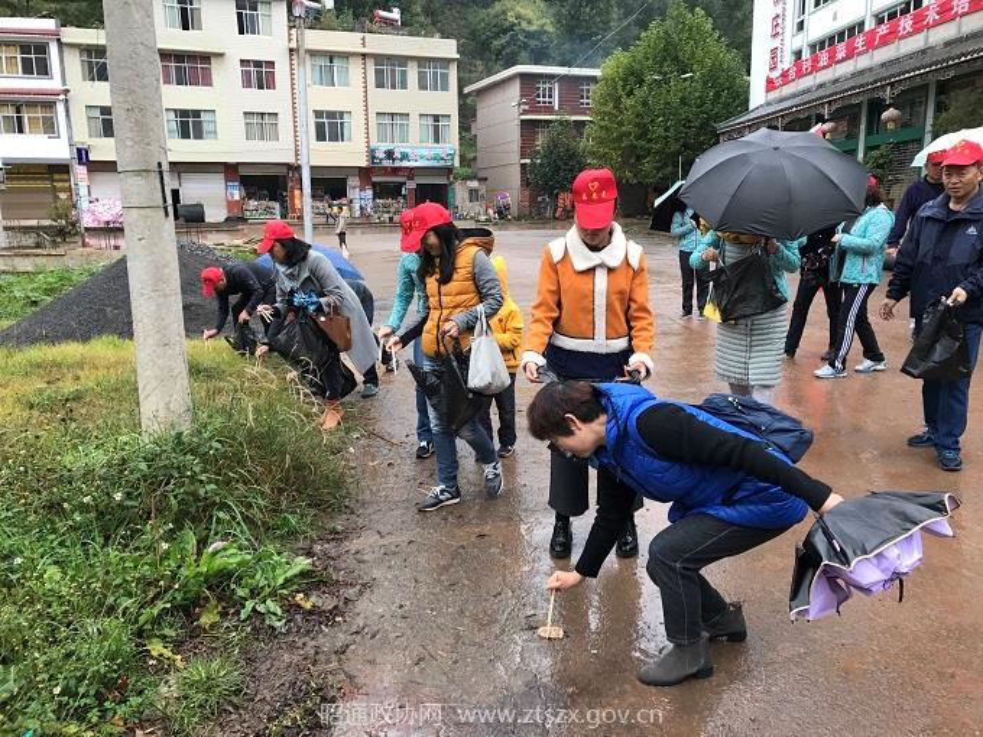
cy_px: 368
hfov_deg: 63.4
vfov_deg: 49.7
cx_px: 492
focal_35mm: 28
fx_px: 795
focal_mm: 3.99
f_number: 1.8
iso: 20
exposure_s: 1/113
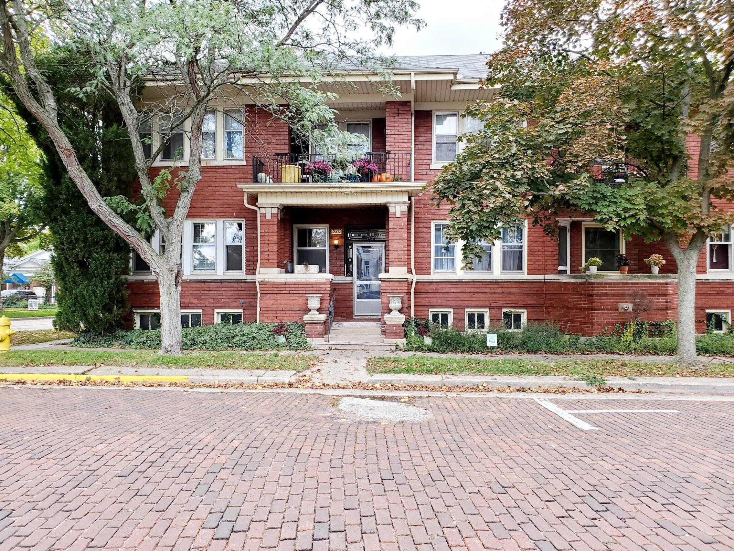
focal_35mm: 26
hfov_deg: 67.3
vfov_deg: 53.1
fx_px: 551
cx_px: 367
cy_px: 276
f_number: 2.4
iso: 50
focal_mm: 4.3
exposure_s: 1/128
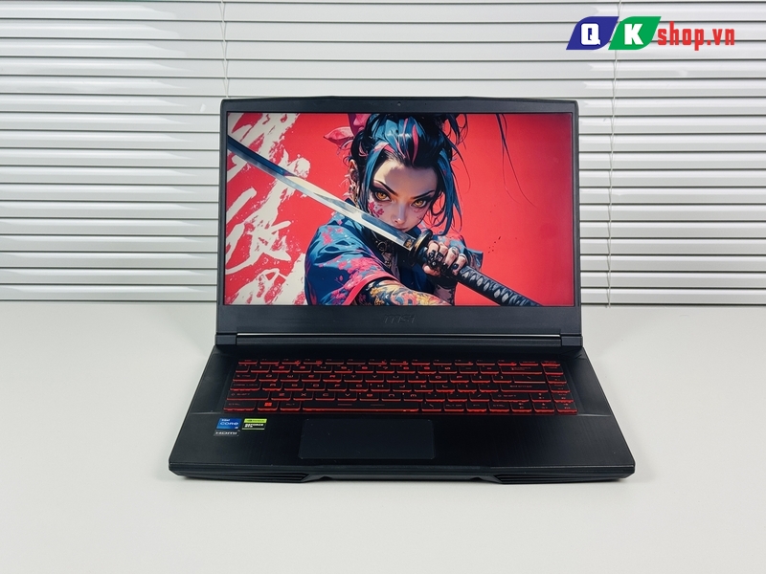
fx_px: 1062
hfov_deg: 39.7
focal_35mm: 48
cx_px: 383
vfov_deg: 30.3
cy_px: 287
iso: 50
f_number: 1.78
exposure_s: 1/100
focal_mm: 6.76
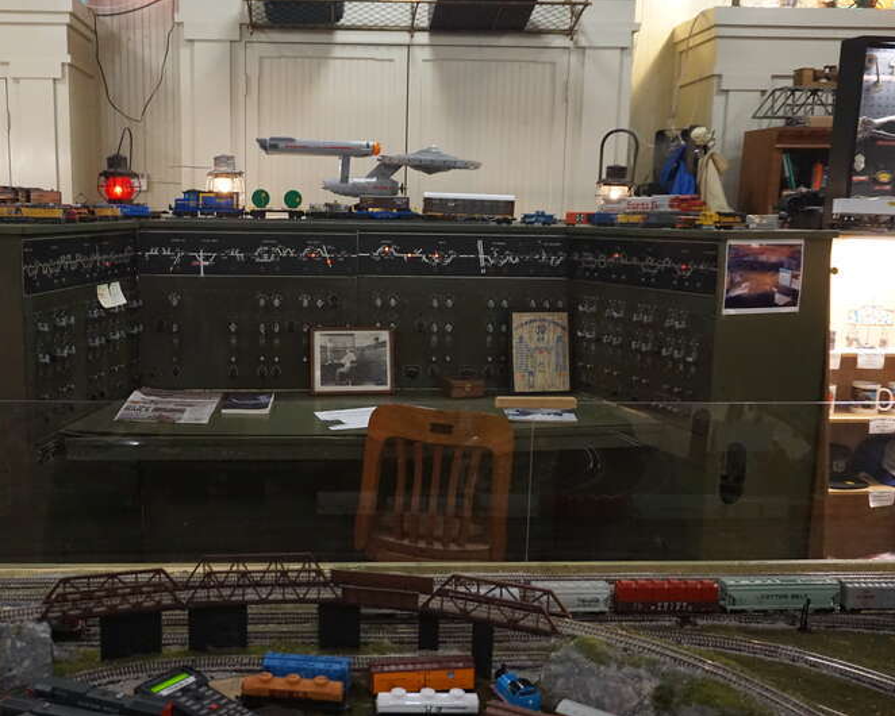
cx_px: 357
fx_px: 901
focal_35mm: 34
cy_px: 357
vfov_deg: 43.4
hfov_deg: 52.5
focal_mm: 20
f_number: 4
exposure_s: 1/40
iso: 3200
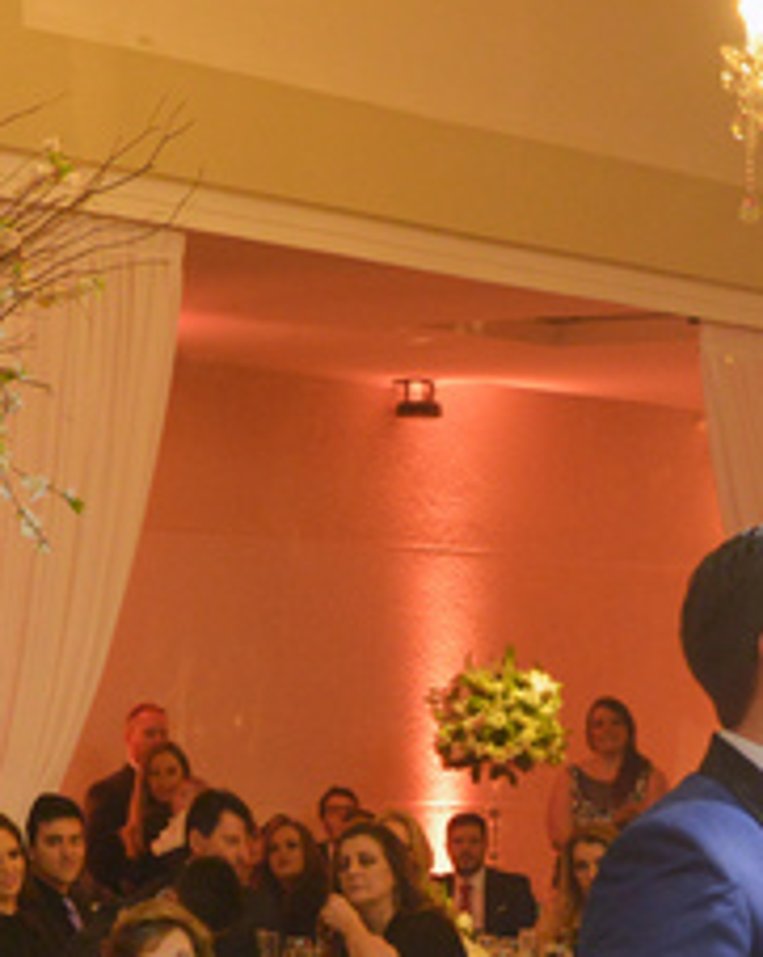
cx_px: 333
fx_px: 4497
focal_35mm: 159
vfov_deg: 11.7
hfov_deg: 9.7
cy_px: 1334
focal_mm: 32
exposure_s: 1/125
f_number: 5
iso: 1250
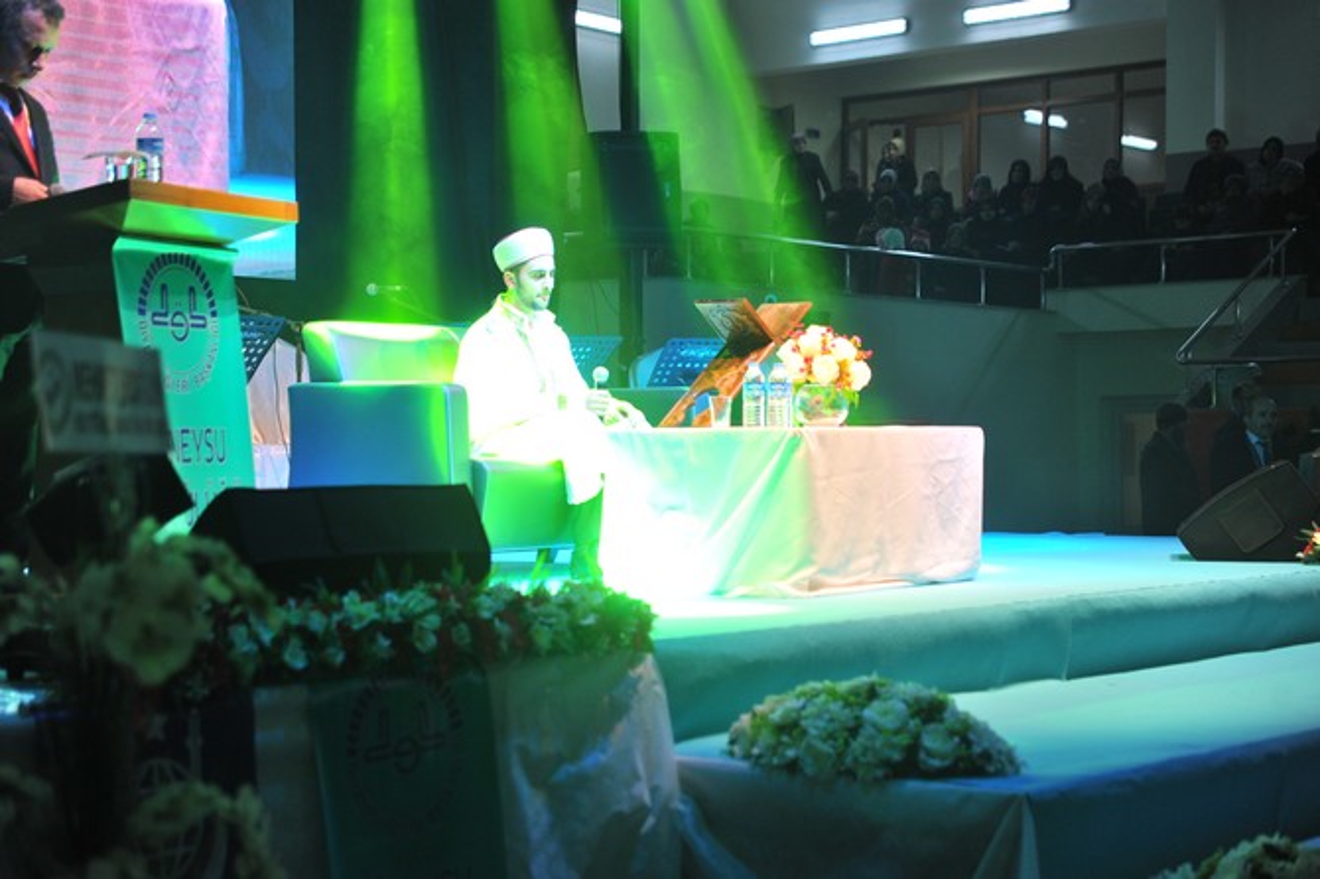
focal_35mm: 44
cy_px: 440
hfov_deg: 44.5
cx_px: 660
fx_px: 1612
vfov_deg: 30.5
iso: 800
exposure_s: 1/125
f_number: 3.5
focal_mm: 44
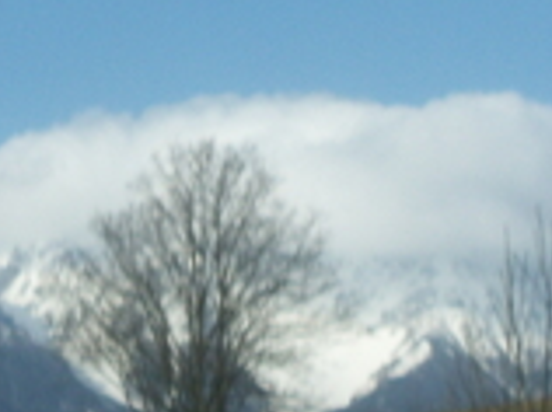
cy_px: 66
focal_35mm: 150
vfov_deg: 9.8
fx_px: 2388
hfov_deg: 13.2
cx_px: 217
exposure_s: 1/250
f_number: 7.1
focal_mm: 7.7
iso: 50
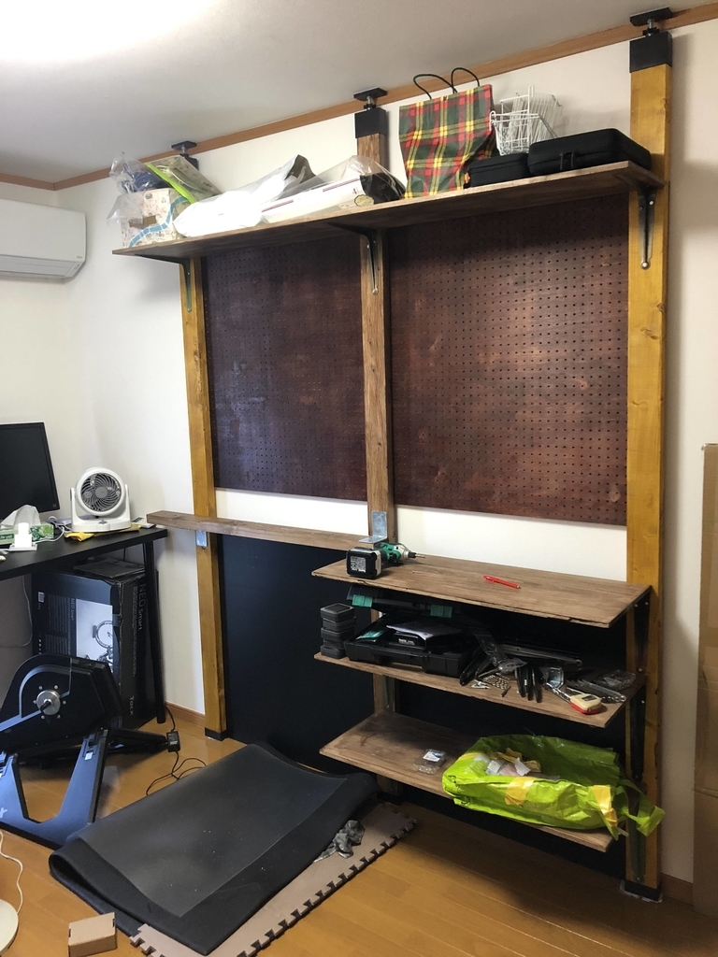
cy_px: 478
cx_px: 359
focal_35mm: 28
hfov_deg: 49.7
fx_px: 774
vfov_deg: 63.4
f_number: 1.8
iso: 100
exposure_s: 1/13
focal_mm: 3.99
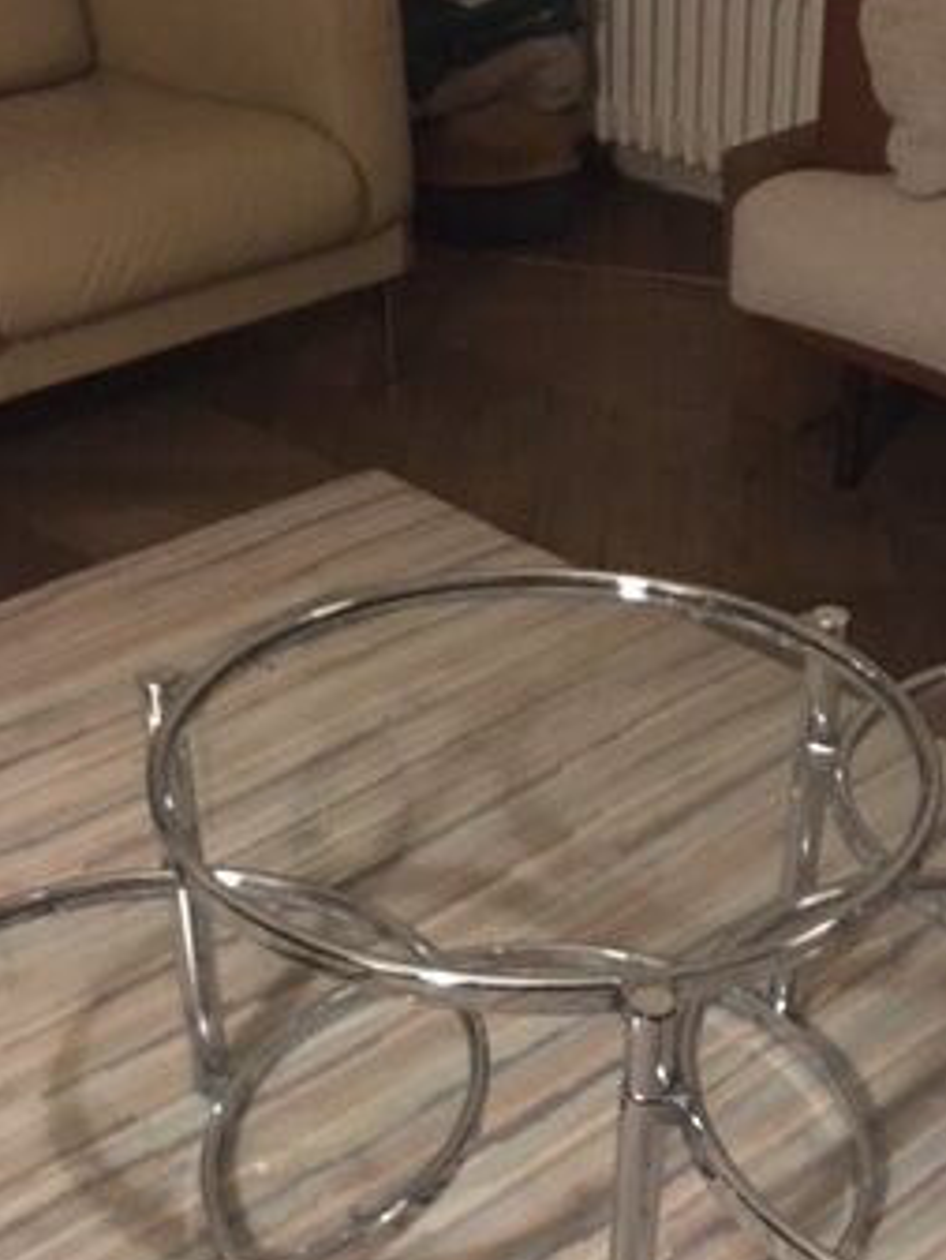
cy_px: 1103
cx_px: 647
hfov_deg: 26.4
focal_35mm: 55
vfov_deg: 33.3
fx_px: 2003
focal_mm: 4.15
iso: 640
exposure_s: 1/17
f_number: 2.2
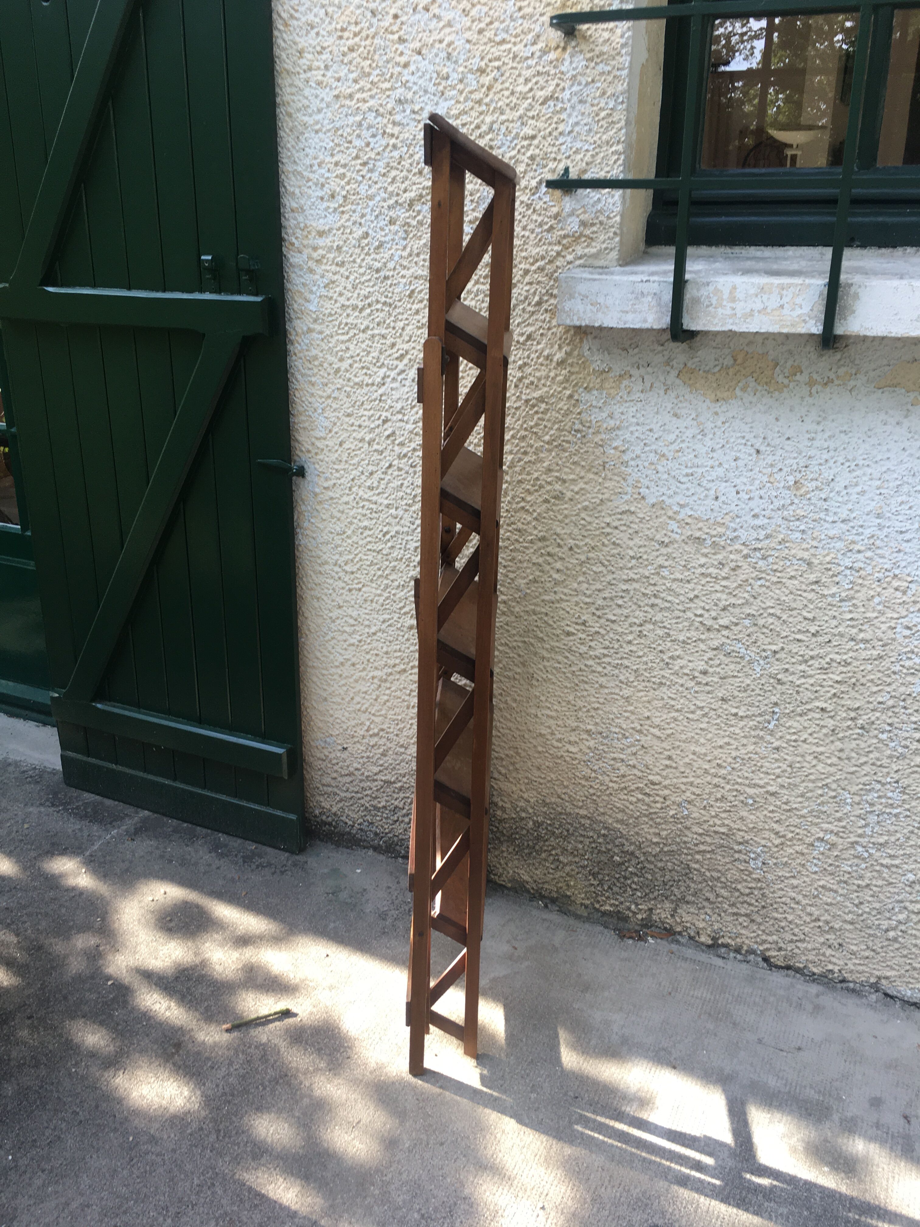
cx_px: 460
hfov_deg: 48.2
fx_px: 1028
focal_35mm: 29
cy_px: 614
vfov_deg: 61.7
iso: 32
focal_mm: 4.15
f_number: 2.2
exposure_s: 1/100
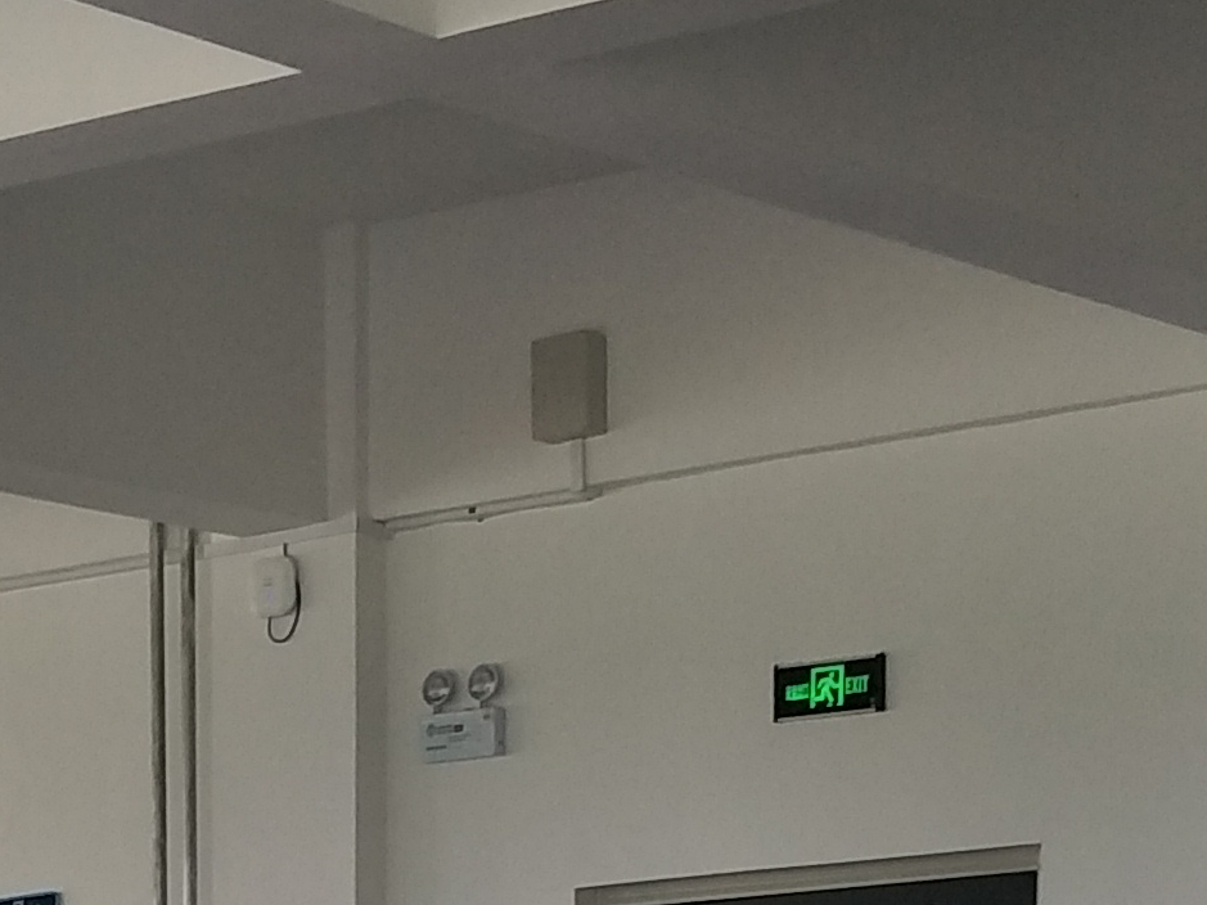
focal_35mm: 108
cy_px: 1894
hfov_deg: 17.7
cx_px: -76
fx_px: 3765
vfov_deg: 12.0
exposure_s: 1/50
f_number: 1.7
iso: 89
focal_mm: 3.79
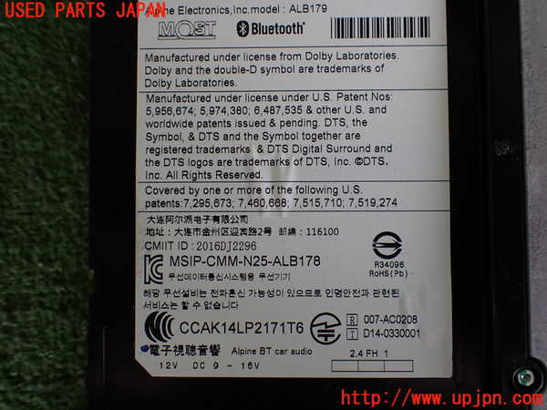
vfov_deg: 49.7
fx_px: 442
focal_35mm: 28
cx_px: 274
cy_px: 205
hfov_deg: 63.4
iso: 200
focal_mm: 5.05
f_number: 2.2
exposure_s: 1/50
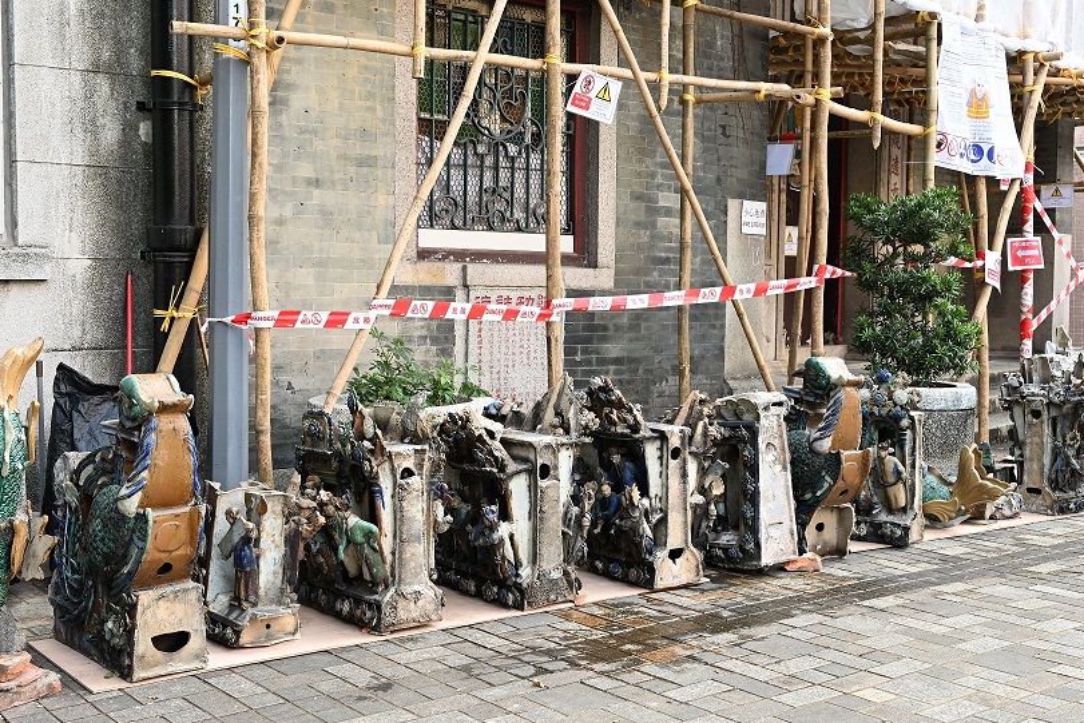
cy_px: 330
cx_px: 520
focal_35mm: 43
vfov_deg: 31.4
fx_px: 1284
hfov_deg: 45.8
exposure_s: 1/125
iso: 1000
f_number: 7.1
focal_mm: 33.5
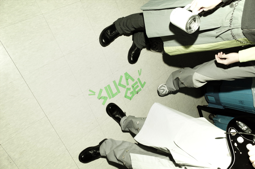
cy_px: 84
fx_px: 198
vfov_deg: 46.2
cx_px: 128
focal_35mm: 28
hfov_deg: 65.6
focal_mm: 18.3
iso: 400
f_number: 5.6
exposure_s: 1/125
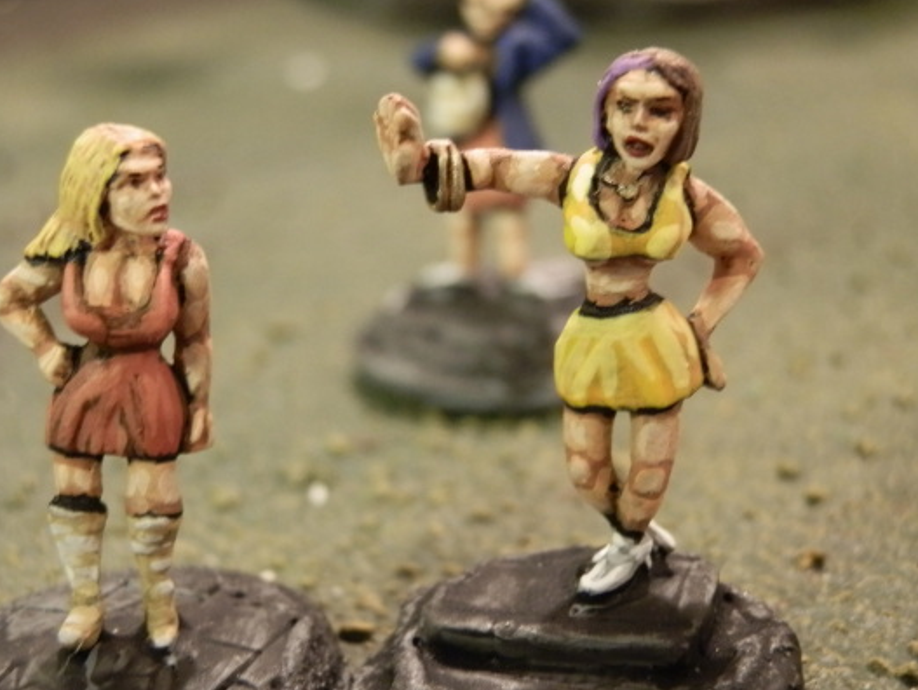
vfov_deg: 23.7
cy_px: 347
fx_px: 1645
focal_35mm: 62
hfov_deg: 31.2
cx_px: 456
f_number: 3.7
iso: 400
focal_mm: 10.99
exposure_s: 1/8
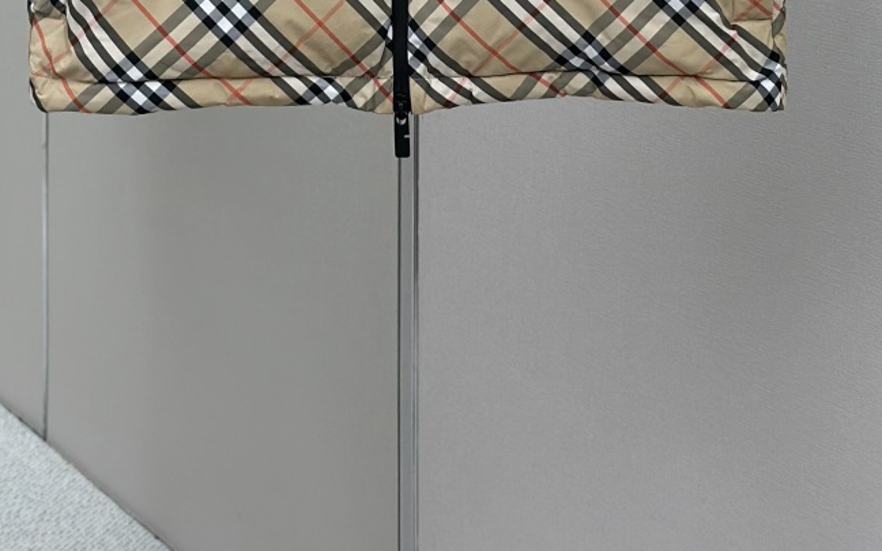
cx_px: 380
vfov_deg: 11.2
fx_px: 2716
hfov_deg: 18.4
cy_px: -260
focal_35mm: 113
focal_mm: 6.86
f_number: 1.78
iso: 80
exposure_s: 1/292
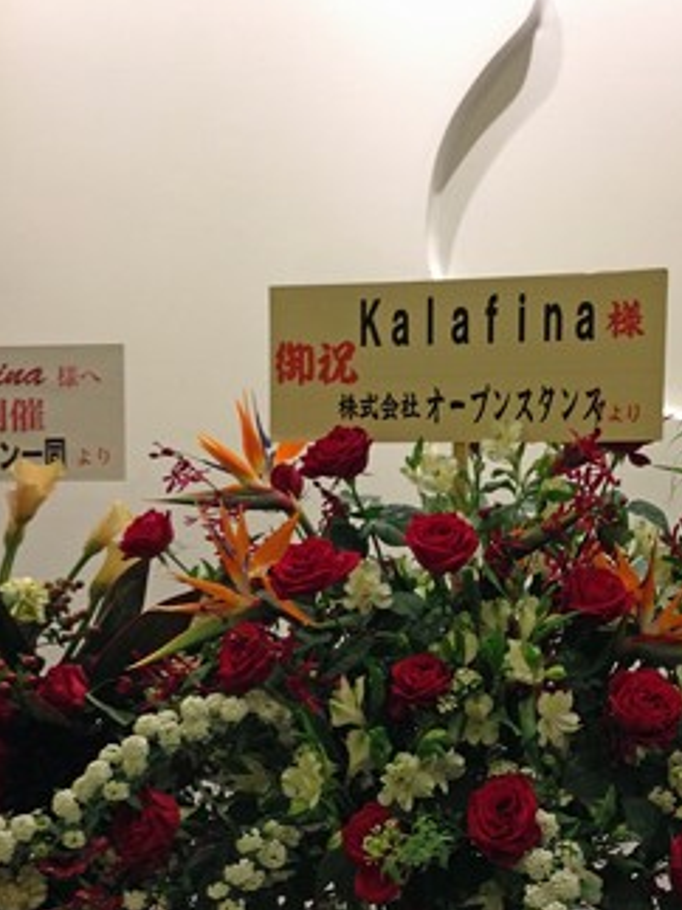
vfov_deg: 40.7
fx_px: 1209
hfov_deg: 31.4
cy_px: 606
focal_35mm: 46
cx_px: 424
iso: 100
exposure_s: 1/20
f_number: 2.4
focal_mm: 4.13
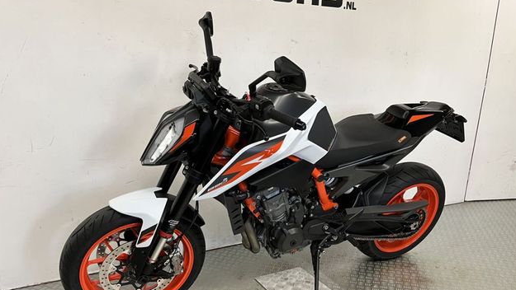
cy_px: 190
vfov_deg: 39.8
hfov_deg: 66.0
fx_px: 397
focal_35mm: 29
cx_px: 263
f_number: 1.6
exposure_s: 1/50
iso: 80
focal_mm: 5.1
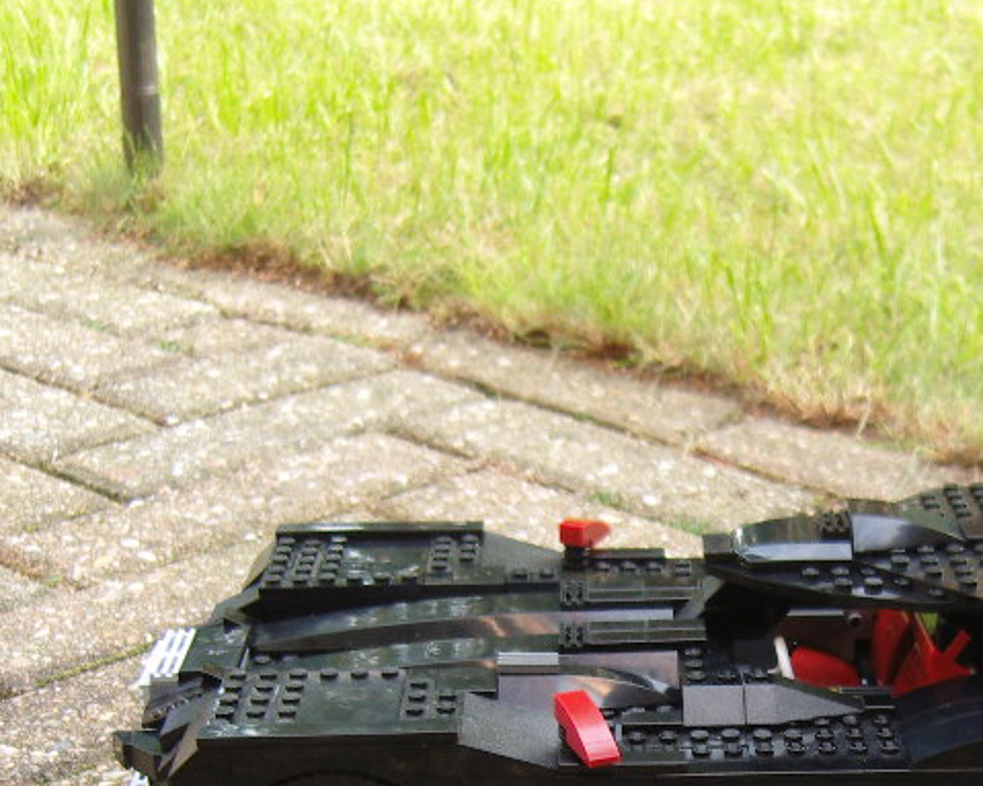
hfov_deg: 26.3
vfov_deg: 20.9
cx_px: 774
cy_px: 757
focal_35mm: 71
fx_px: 2065
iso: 125
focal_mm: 7.3
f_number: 2.8
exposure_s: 1/40
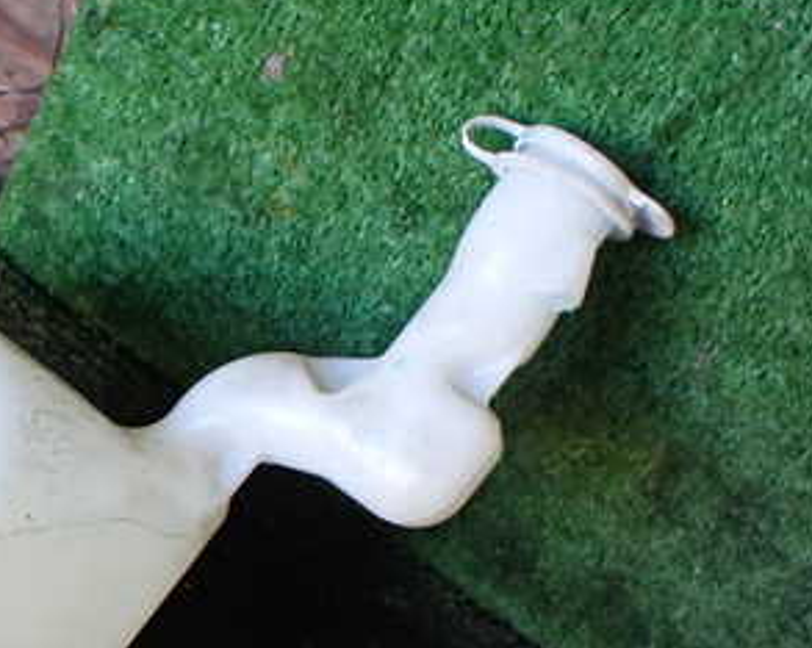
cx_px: 64
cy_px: 521
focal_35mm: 60
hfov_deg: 30.0
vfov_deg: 24.9
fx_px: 1441
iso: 500
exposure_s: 1/125
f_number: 2.3
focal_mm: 5.4
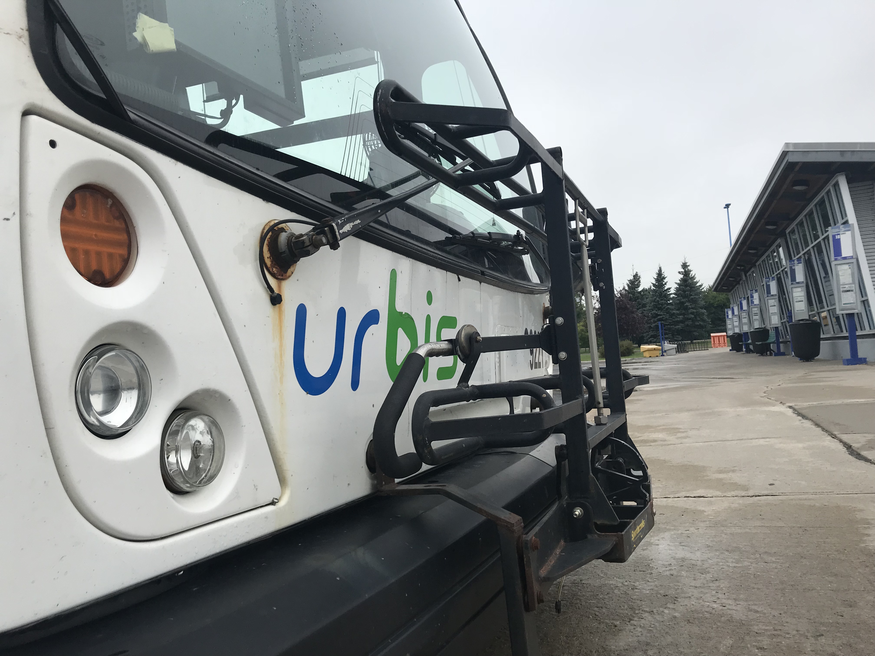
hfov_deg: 63.4
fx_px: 708
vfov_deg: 49.7
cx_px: 438
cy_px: 328
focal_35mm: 28
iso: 20
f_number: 1.8
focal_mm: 3.99
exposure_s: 1/1350
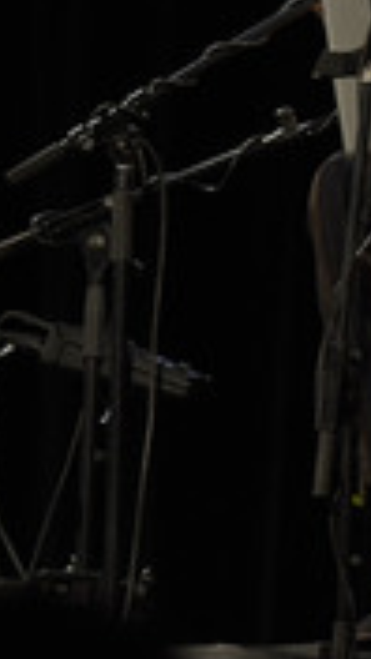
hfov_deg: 3.8
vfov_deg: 6.7
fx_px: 5631
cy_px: 124
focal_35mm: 322
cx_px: 553
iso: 800
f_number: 6.3
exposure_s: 1/60
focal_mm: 120
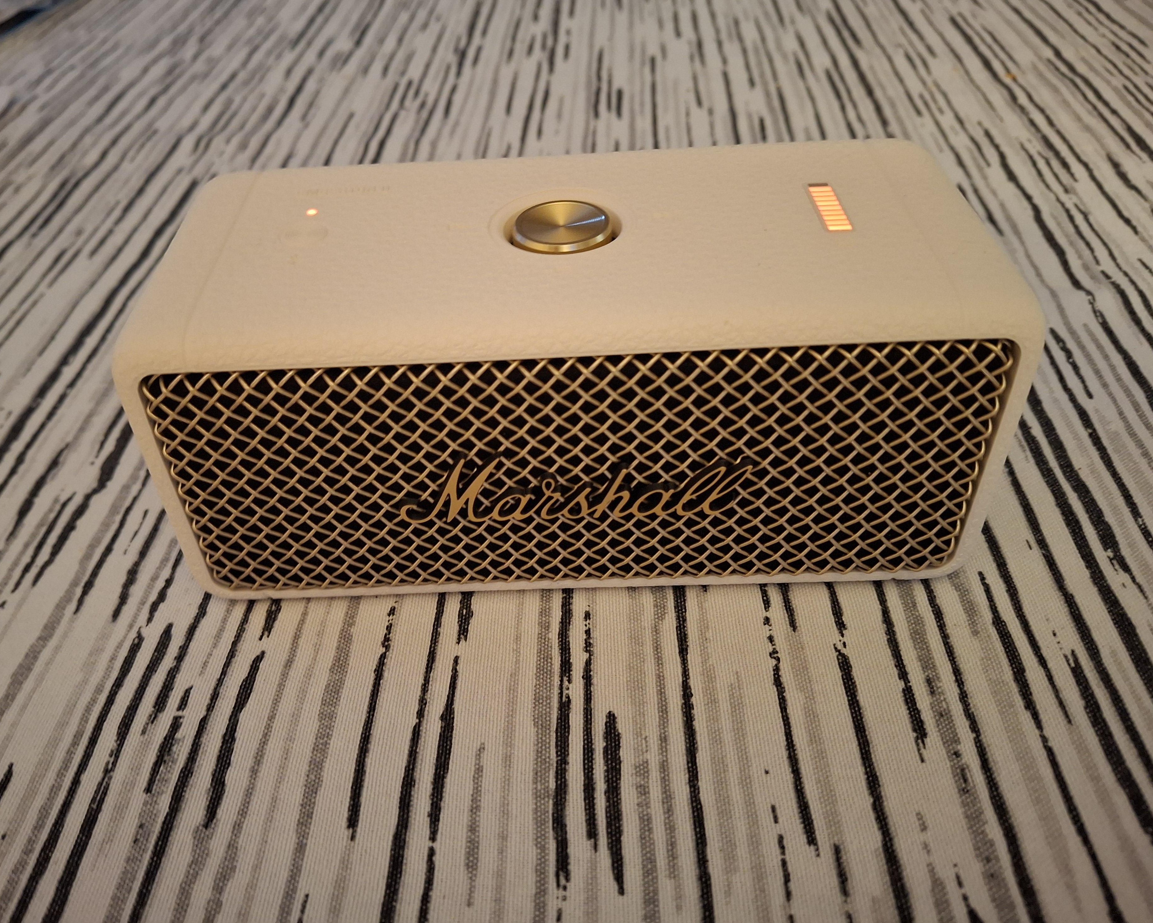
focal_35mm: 27
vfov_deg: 53.2
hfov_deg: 63.9
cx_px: 520
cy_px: 448
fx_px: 921
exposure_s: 1/20
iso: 640
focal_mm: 4.69
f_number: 1.8
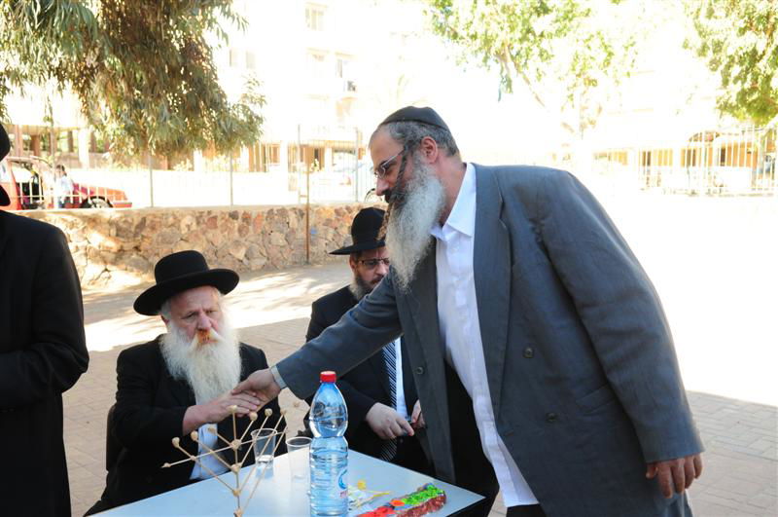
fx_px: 745
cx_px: 389
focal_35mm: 34
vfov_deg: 38.3
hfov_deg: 55.2
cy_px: 258
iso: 400
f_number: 4.5
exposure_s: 1/250
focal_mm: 23
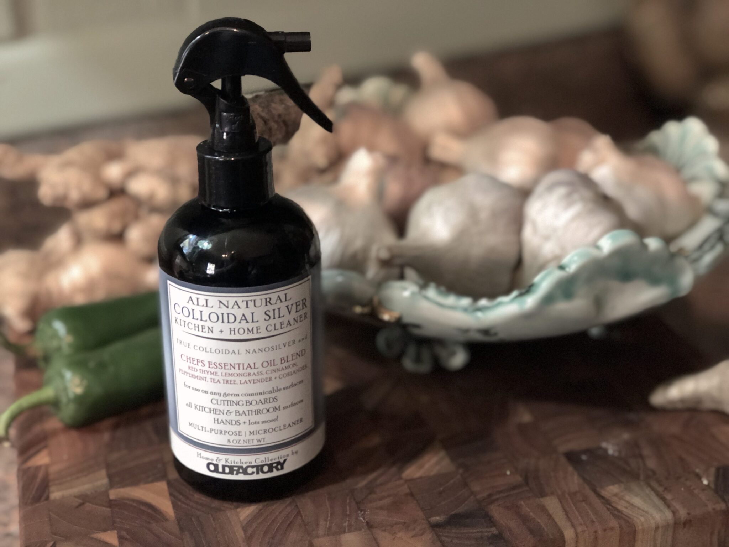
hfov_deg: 33.8
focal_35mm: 57
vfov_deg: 25.7
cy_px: 274
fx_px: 1200
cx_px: 364
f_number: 2.8
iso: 1000
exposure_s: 1/30
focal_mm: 6.6
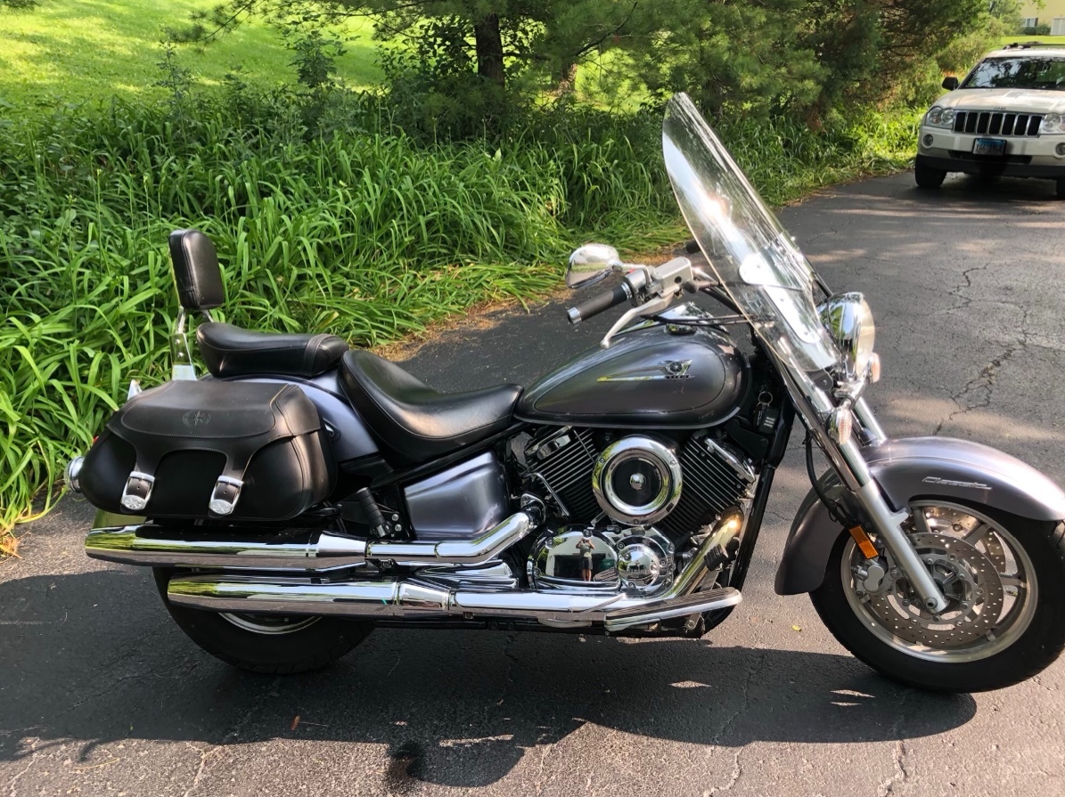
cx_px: 552
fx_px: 923
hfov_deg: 60.0
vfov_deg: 46.8
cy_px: 409
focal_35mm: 30
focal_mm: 3.99
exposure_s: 1/145
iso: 20
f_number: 1.8
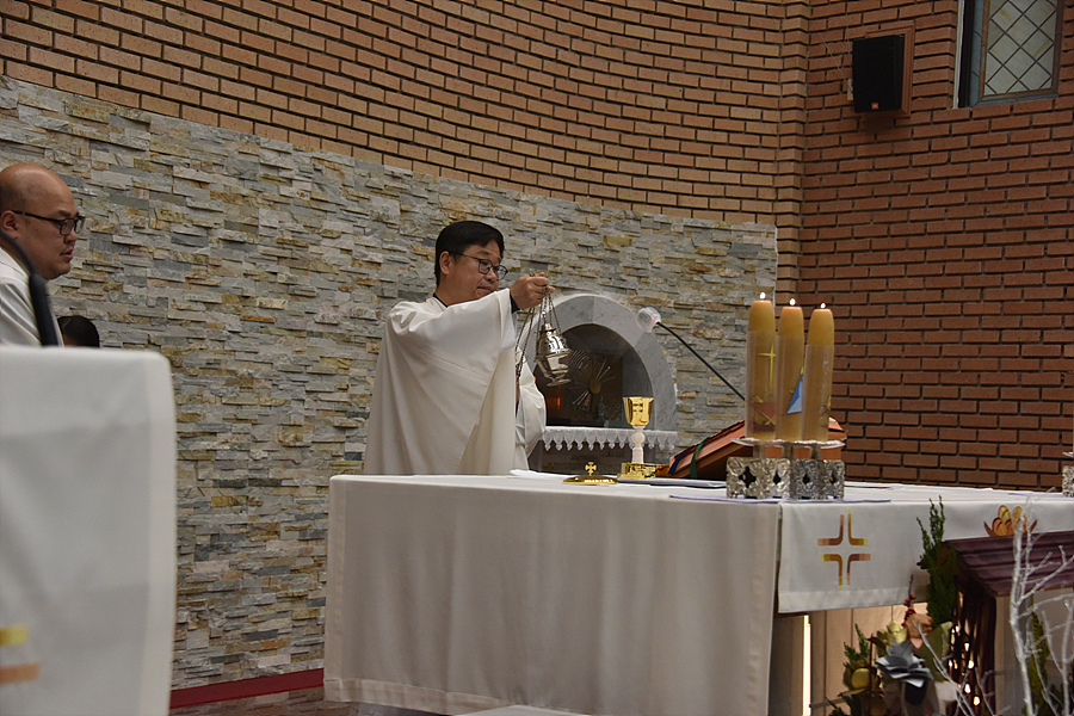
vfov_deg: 21.9
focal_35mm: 62
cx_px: 537
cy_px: 358
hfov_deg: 32.4
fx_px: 1850
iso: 2000
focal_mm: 62
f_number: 5
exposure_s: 1/125
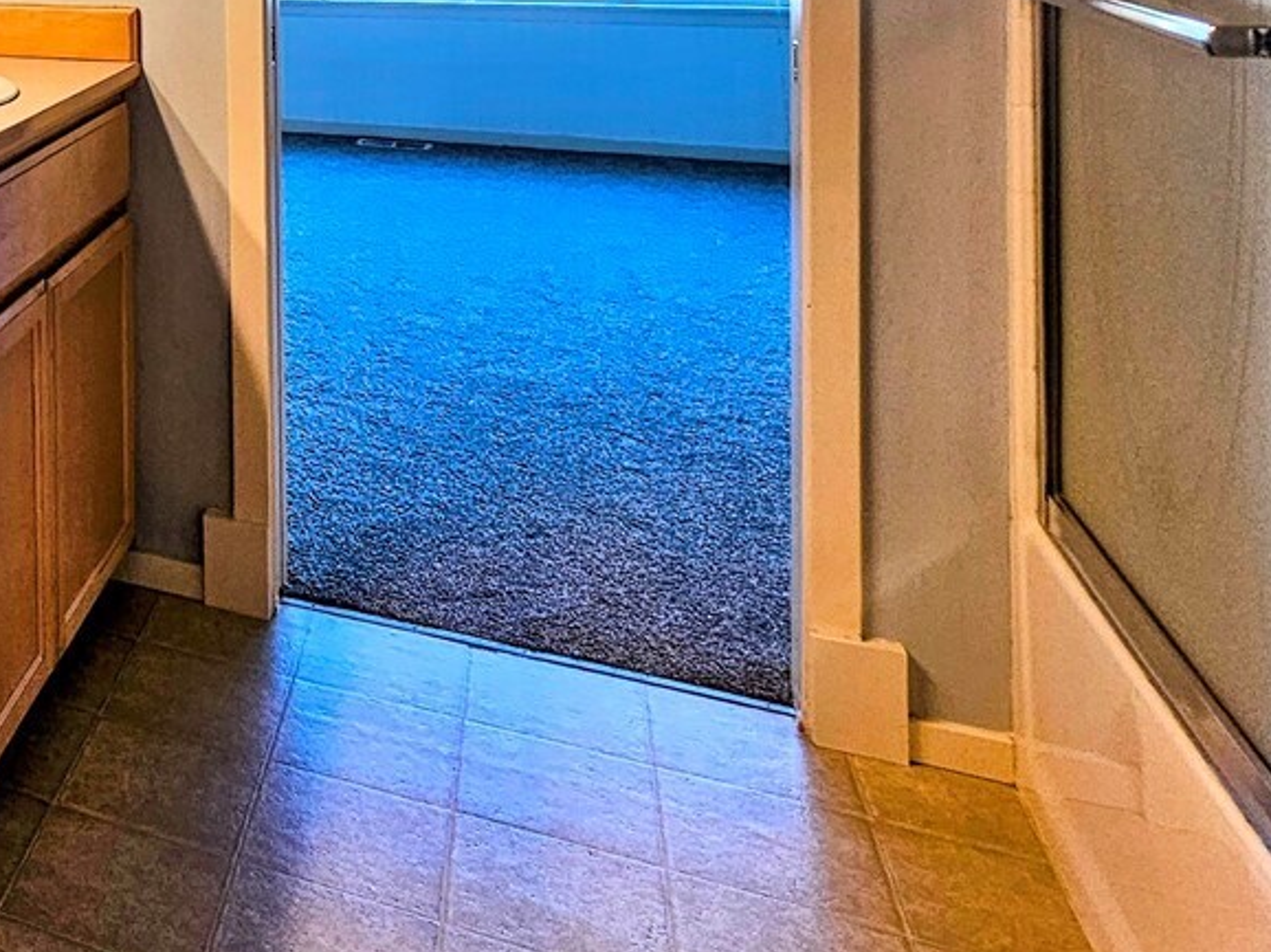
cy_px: -97
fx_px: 1321
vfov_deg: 34.3
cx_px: -310
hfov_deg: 36.9
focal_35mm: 36
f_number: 2.2
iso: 64
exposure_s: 1/120
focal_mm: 2.2
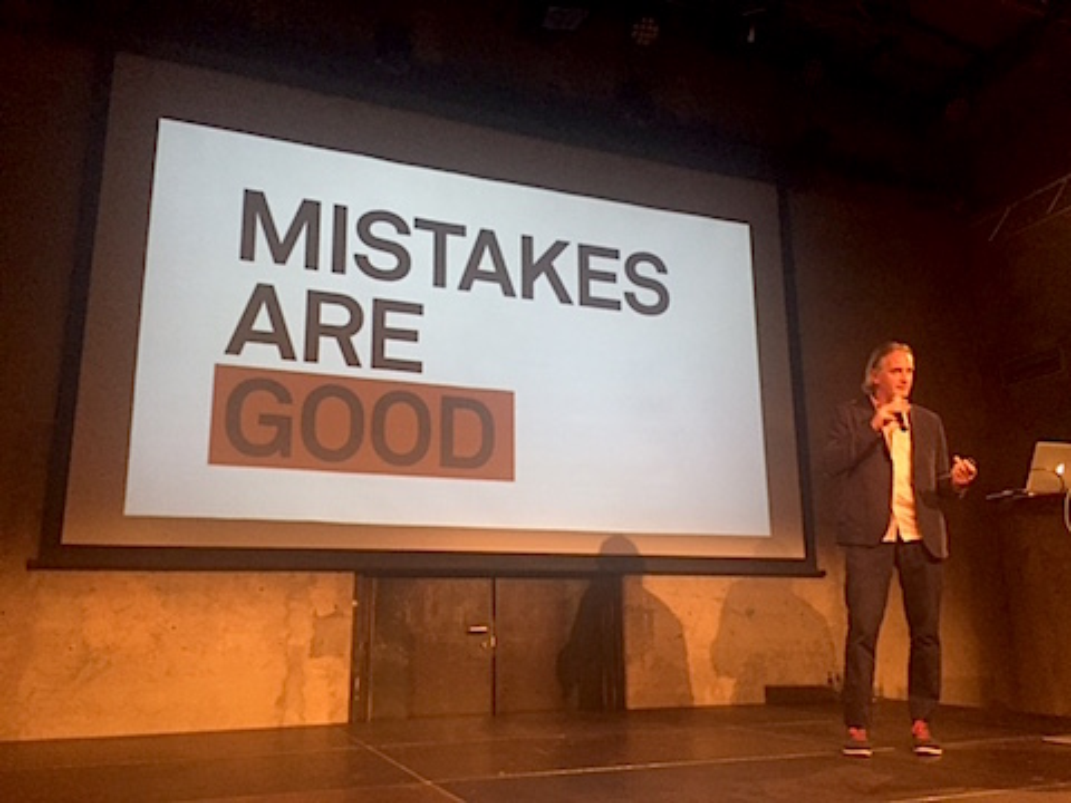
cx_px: 536
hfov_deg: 61.7
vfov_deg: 48.2
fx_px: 897
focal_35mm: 29
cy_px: 402
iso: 200
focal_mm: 4.15
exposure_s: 1/30
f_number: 2.2
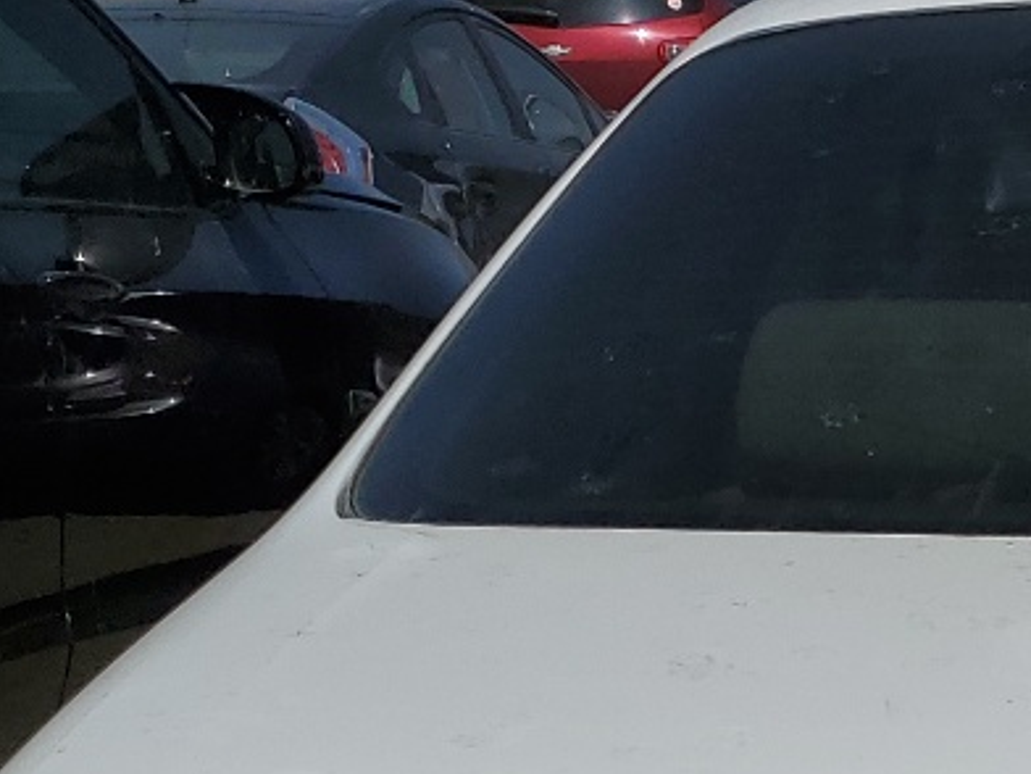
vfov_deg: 13.2
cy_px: 1156
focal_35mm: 106
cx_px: 1536
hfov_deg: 16.9
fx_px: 3157
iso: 51
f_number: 1.5
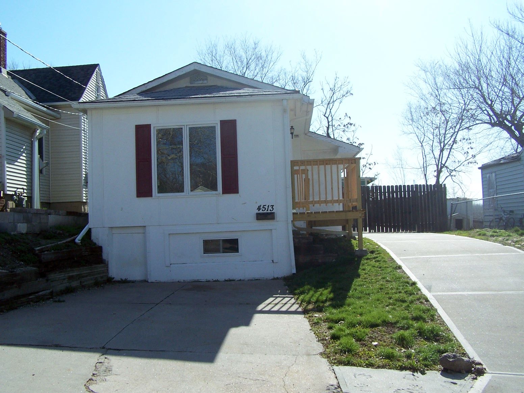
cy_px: 196
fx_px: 575
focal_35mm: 38
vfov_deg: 37.7
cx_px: 262
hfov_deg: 49.0
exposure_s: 1/750
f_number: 4
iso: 80
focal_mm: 6.3
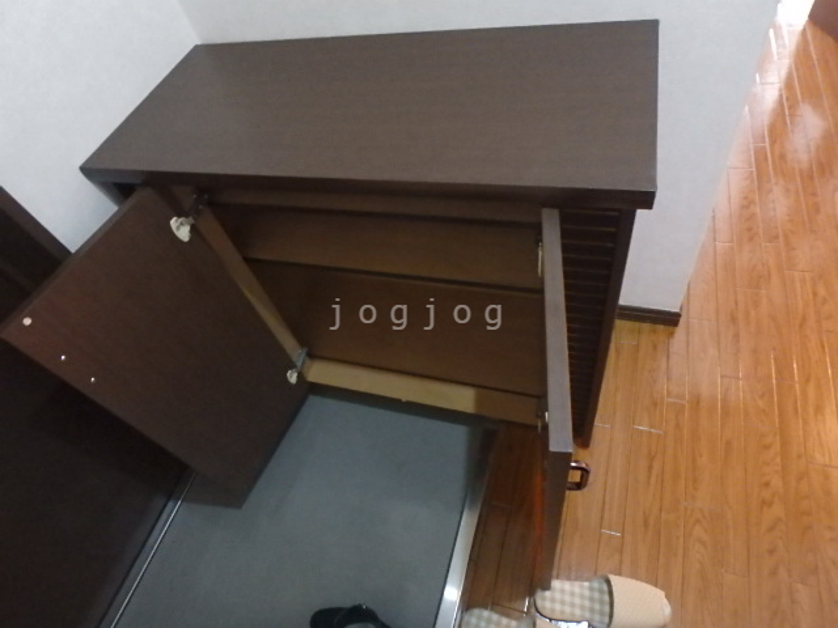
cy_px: 314
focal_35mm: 21
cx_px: 419
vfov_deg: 63.4
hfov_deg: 79.0
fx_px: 508
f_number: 3.5
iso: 1600
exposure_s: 1/15
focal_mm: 3.7
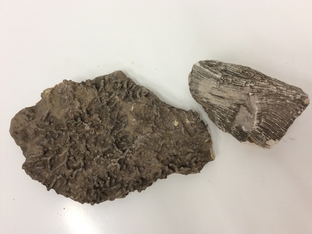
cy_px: 117
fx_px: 288
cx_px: 156
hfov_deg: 56.9
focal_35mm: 32
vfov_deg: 44.1
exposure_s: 1/24
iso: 80
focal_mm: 3.3
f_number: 2.4
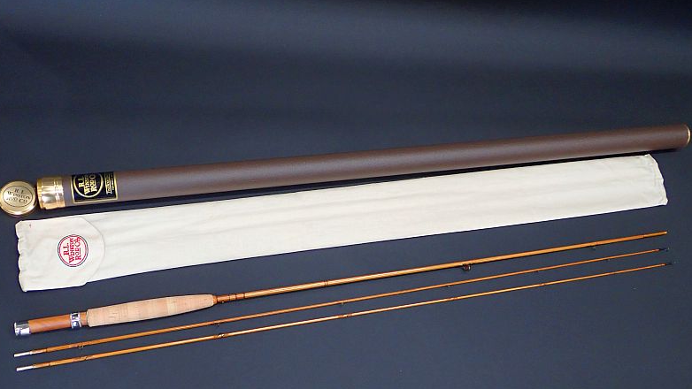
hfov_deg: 51.6
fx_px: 716
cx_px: 341
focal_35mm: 39
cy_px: 232
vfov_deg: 30.4
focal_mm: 6.42
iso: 400
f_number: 2.6
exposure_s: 1/40
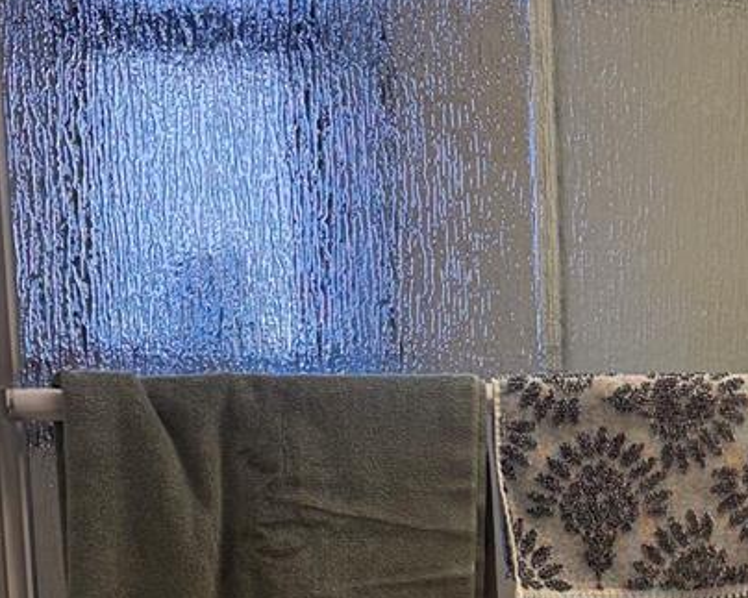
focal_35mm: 89
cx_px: 826
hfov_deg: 20.5
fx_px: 1970
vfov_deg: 16.9
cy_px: 605
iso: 125
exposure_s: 1/120
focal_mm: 6.76
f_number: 1.78
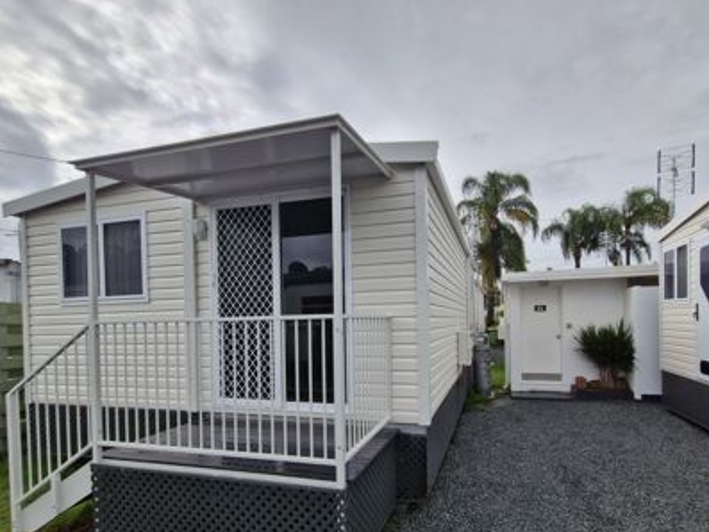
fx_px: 369
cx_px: 389
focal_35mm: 18
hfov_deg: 87.5
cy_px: 336
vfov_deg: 70.4
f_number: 2.2
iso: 50
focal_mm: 1.74
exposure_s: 1/2072
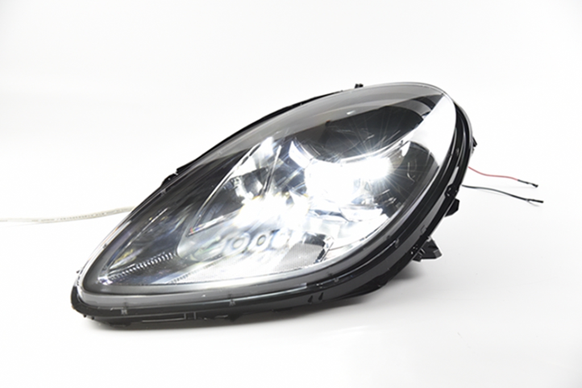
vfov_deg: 21.9
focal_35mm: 62
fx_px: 1002
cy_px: 194
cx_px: 291
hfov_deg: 32.4
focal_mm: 62
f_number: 5.6
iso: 2500
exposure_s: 1/100
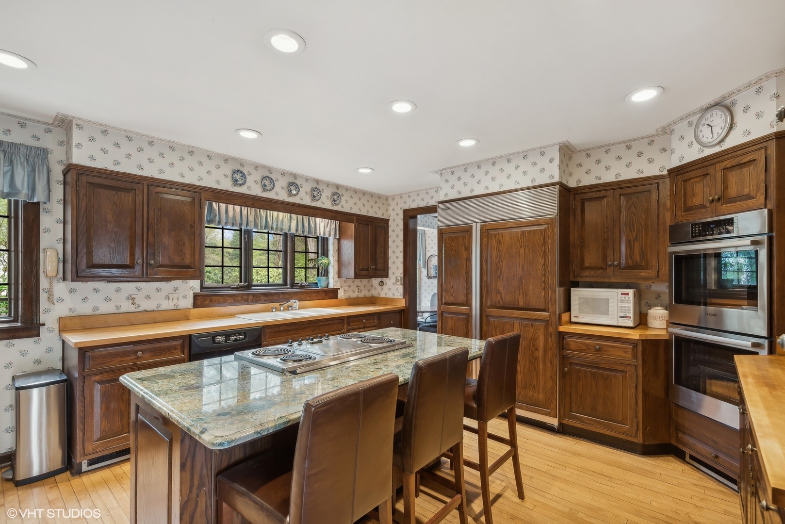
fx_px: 349
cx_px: 392
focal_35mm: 16
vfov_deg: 73.8
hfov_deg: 96.7
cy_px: 262
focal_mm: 16
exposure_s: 1/2.5
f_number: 9
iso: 200
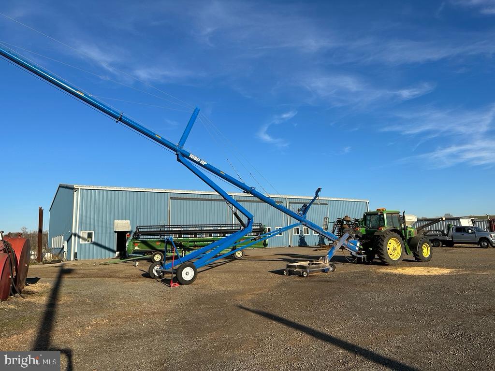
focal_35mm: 24
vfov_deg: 56.8
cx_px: 248
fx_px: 343
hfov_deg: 71.6
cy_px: 186
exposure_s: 1/5263
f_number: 1.78
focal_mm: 6.86
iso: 80
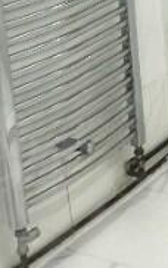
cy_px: -133
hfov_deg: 8.3
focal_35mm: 143
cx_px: 423
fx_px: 1046
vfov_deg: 13.7
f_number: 1.78
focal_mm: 6.86
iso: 160
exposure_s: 1/50
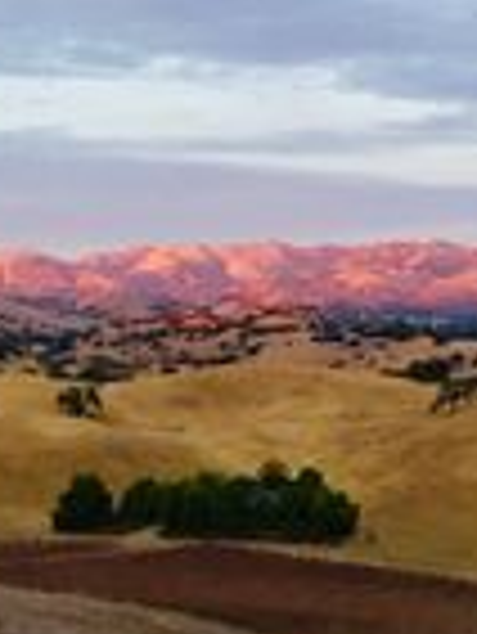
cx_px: 338
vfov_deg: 18.8
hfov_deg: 14.9
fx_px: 1816
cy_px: -106
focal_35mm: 99
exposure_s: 1/60
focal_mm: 3.99
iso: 25
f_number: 1.8
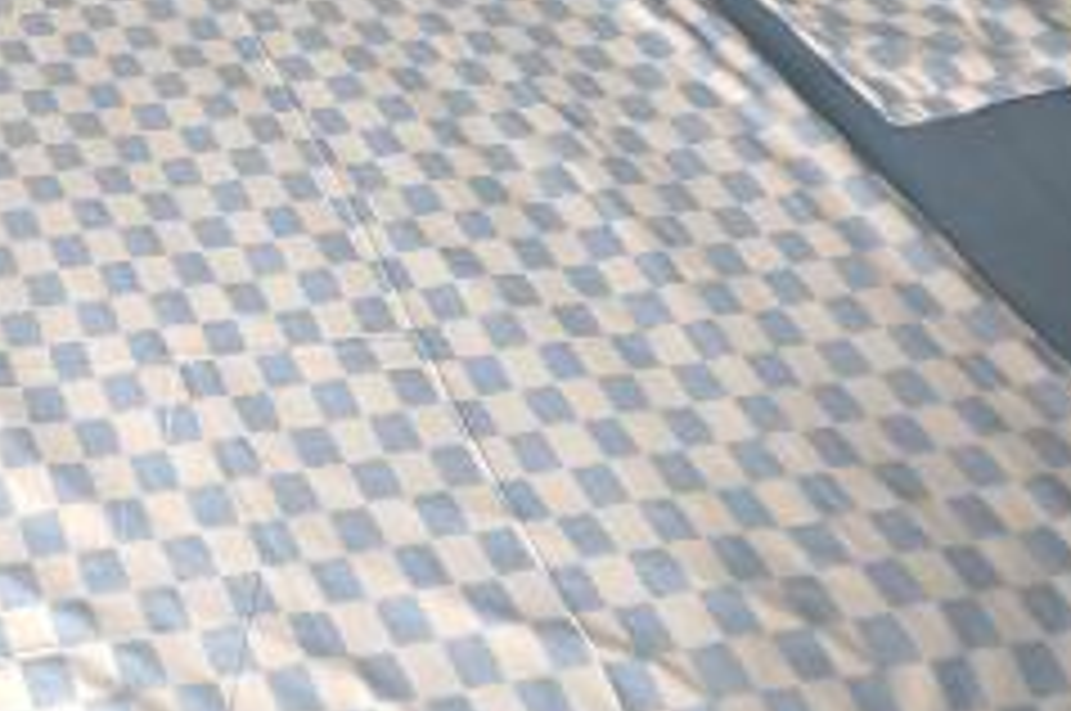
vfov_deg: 21.3
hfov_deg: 30.2
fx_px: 1664
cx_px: -230
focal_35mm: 56
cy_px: -270
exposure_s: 1/110
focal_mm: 1.96
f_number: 2.2
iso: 160
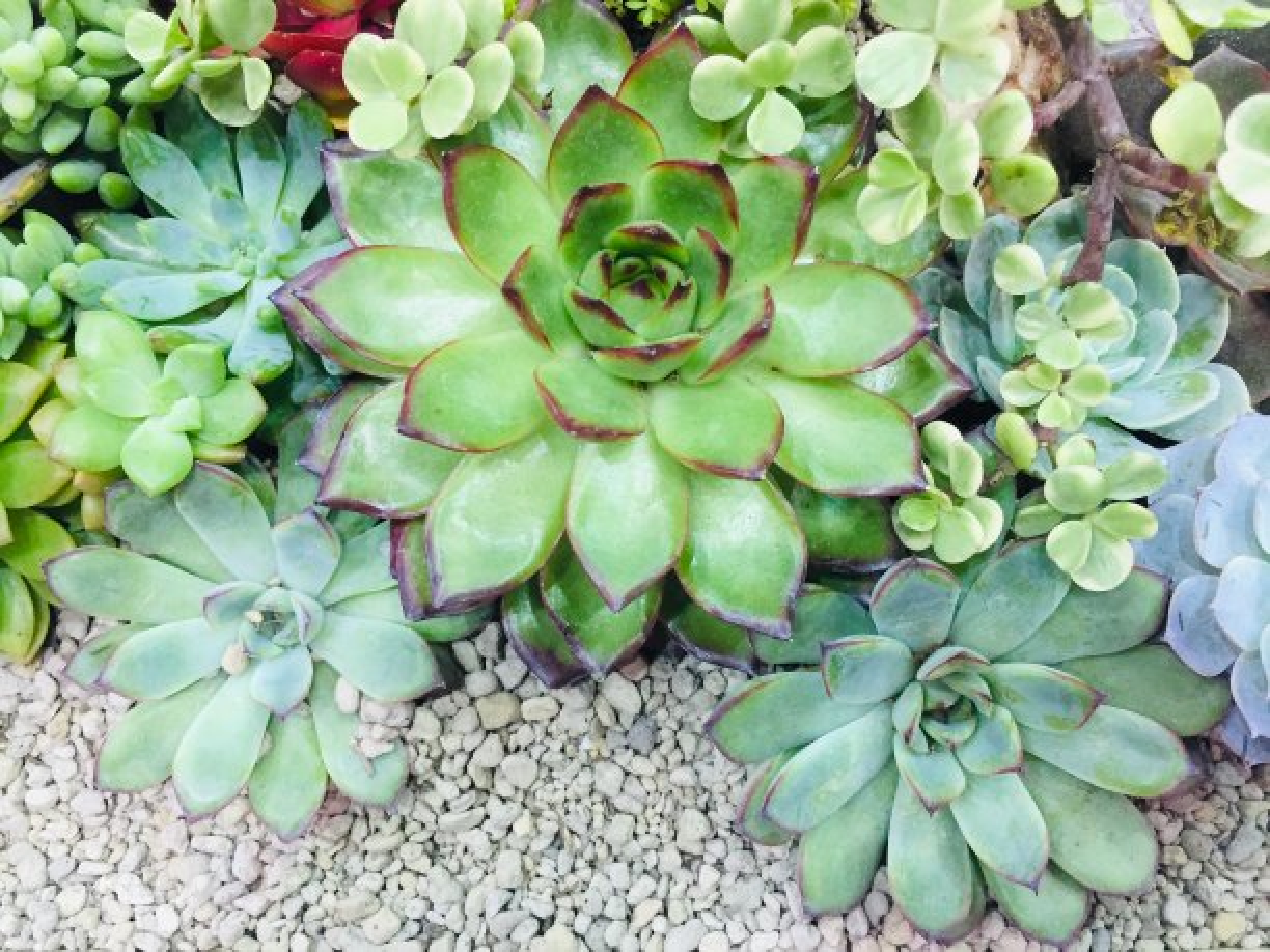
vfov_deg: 48.2
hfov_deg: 61.7
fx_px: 1064
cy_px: 476
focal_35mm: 29
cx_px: 635
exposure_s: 1/33
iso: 160
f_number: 2.2
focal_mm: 4.15
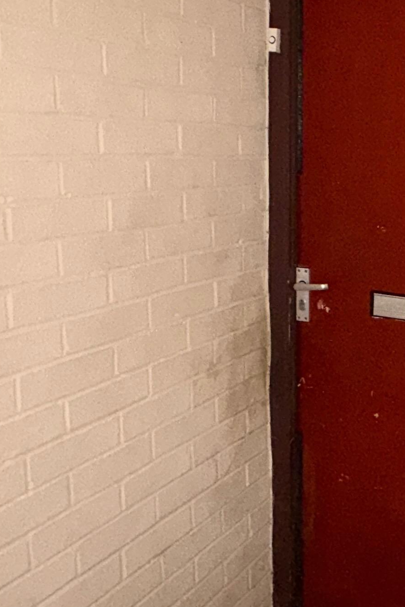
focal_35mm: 44
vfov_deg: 44.4
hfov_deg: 27.6
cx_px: 460
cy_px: 267
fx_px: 742
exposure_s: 1/33
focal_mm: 2.22
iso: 320
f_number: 2.2
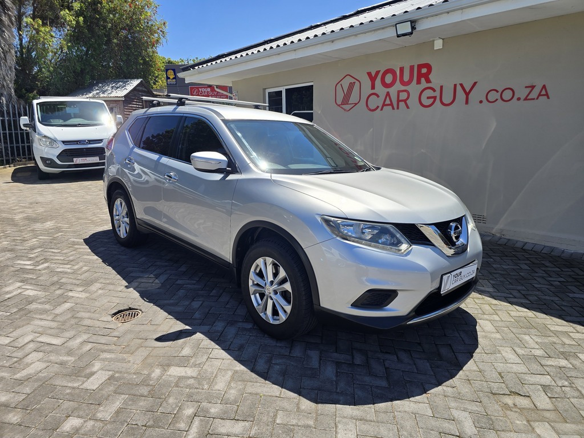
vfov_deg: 58.9
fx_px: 388
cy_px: 219
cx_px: 292
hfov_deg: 73.9
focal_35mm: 23
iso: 12
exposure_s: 1/924
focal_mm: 6.3
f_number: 1.7
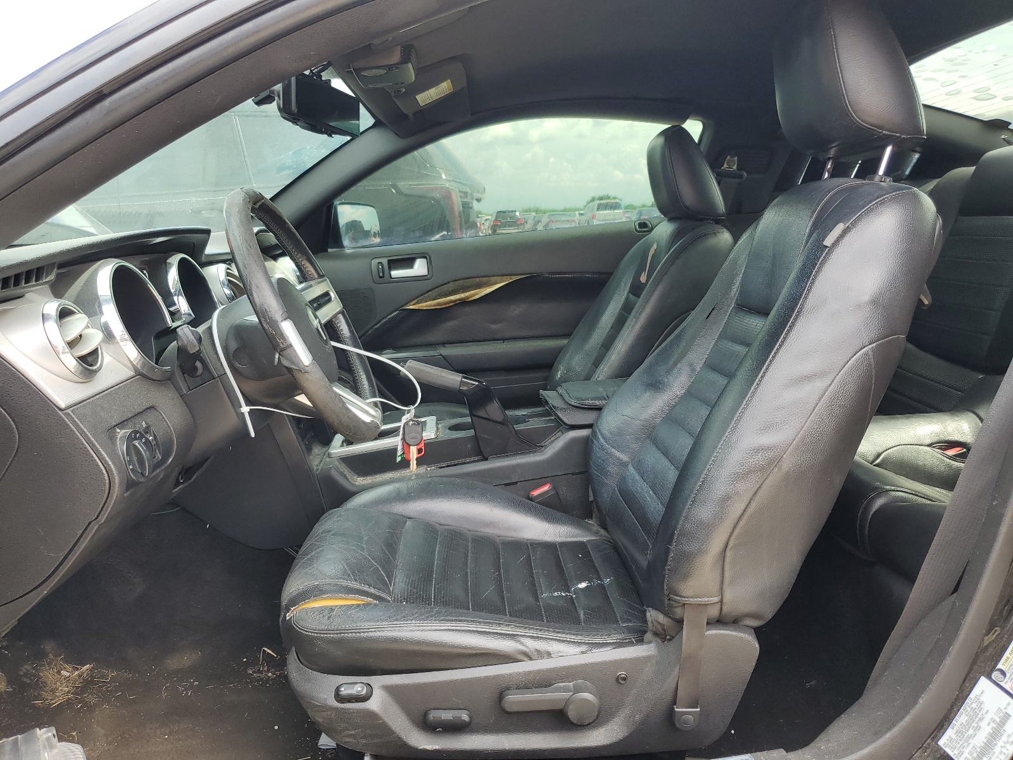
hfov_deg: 67.3
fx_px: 761
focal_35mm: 26
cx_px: 506
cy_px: 380
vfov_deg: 53.1
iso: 50
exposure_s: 1/417
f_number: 1.5
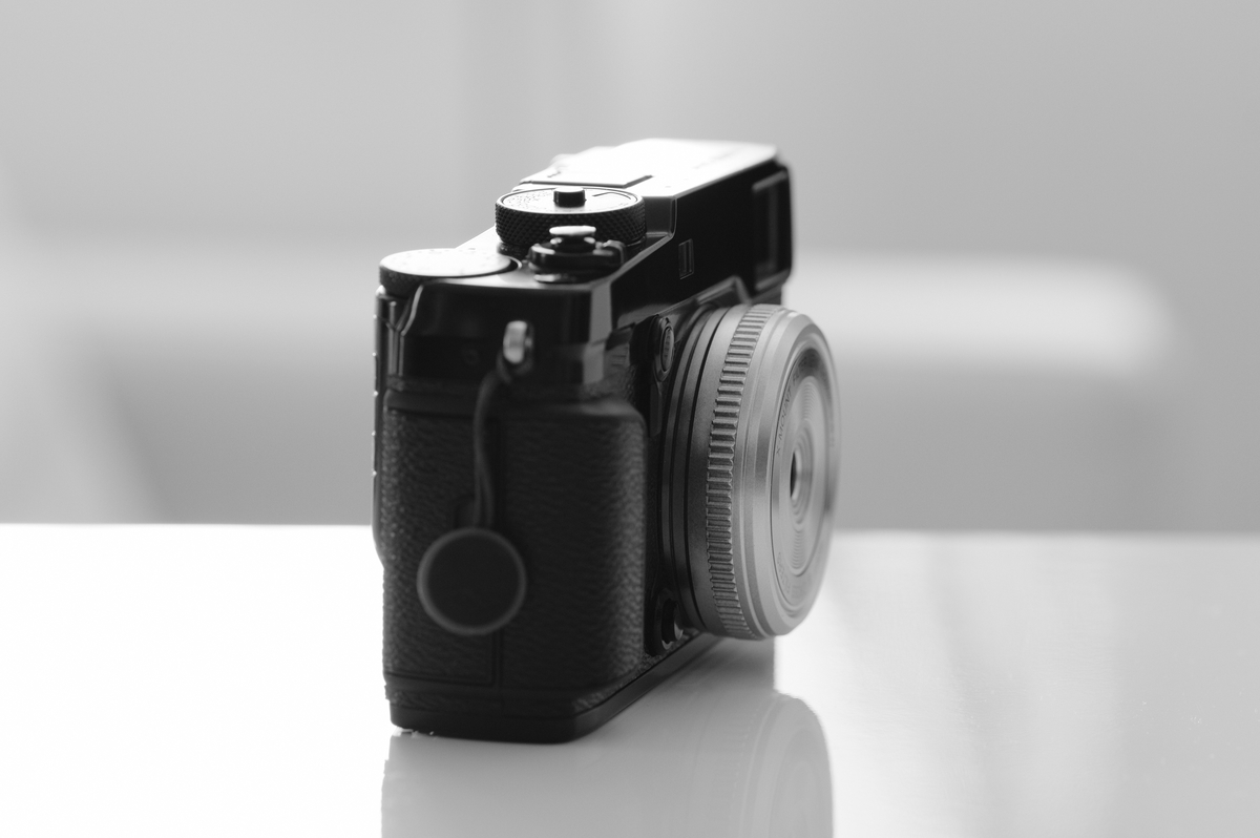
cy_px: 419
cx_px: 630
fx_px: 4721
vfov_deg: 10.1
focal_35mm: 135
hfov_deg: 15.2
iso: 800
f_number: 4
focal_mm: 90
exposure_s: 1/28
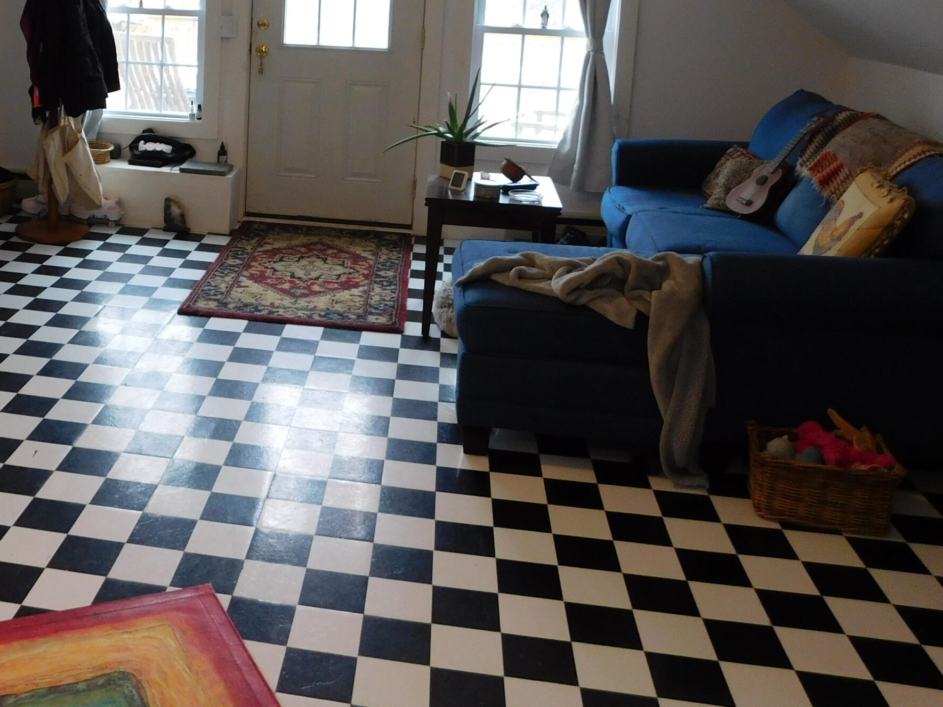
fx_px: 1062
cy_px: 128
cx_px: 240
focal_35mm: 39
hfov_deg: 46.2
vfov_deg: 35.5
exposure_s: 1/30
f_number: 3
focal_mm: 4
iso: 200
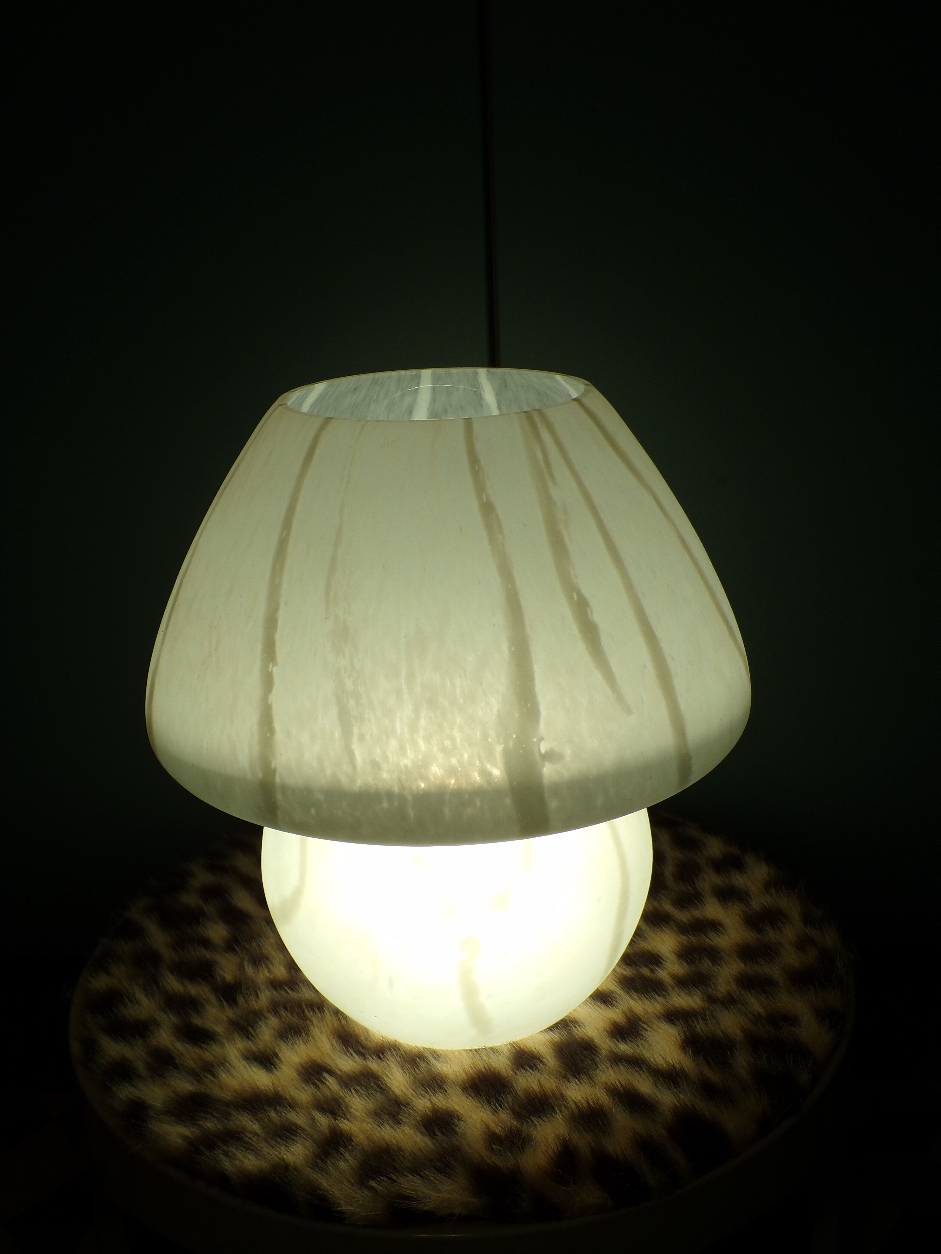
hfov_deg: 38.7
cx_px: 470
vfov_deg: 50.1
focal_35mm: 37
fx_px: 1341
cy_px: 627
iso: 80
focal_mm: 6.6
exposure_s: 1/150
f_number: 3.3
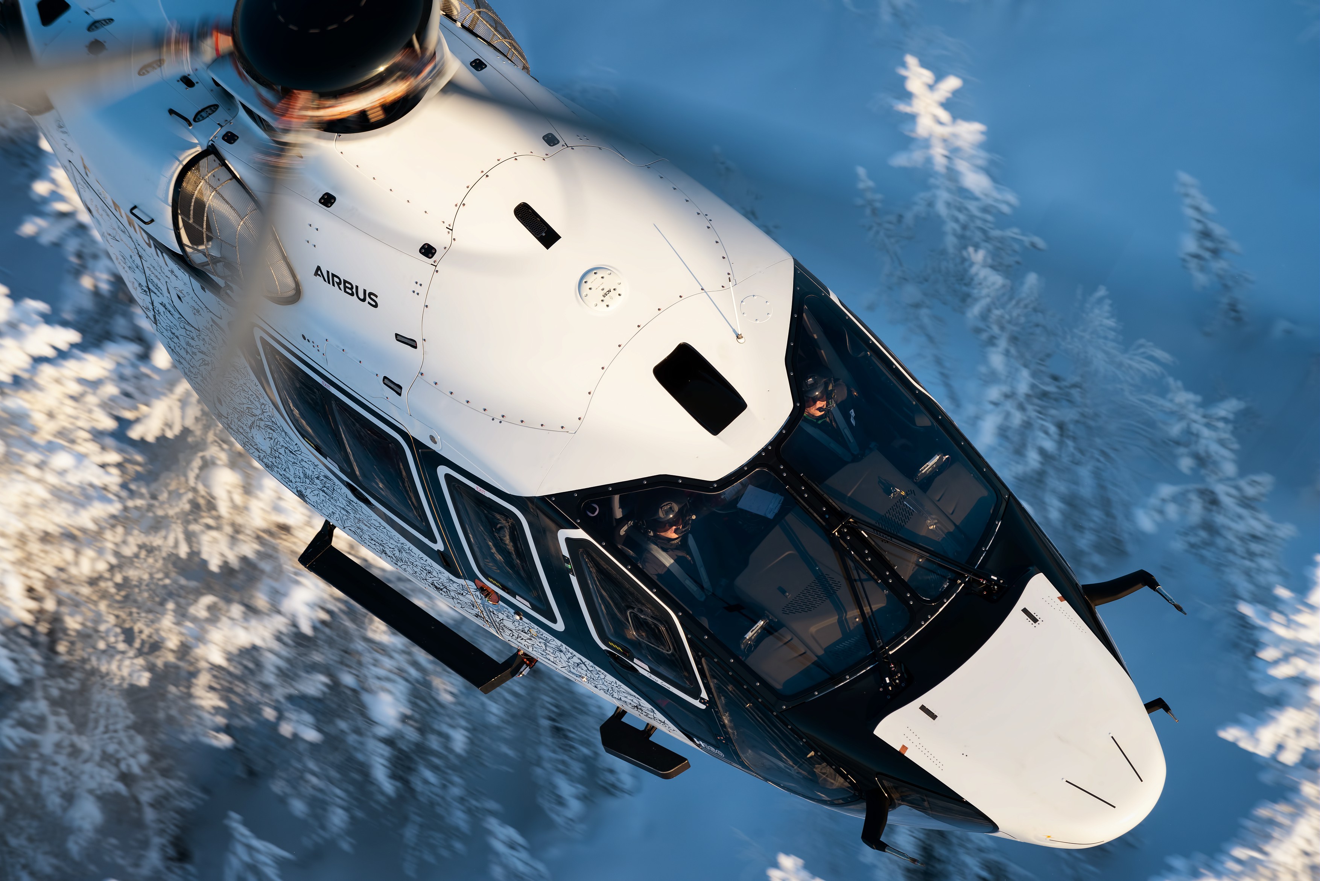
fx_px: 5135
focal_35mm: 140
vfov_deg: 9.8
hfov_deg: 14.6
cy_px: 440
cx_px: 660
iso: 200
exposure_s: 1/160
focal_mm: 140
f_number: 9
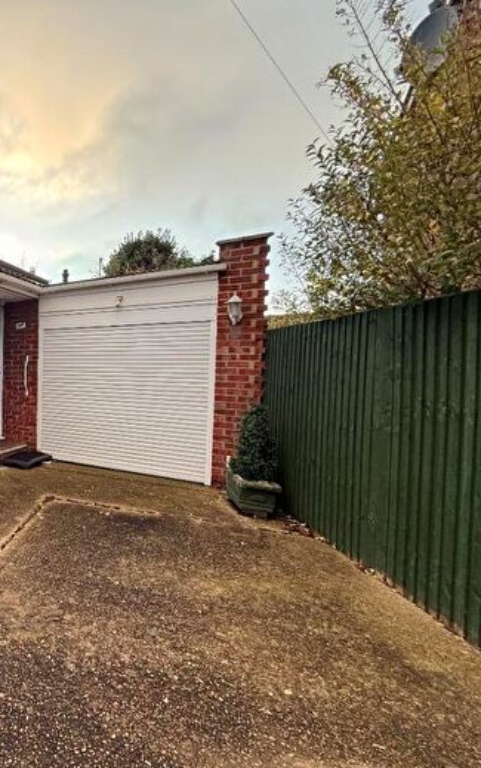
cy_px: 384
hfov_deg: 47.5
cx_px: -18
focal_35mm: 20
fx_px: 419
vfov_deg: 85.0
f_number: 2.2
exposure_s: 1/117
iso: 64
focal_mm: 2.22
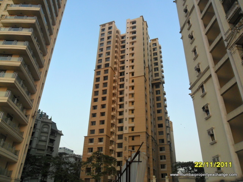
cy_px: 91
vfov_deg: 51.4
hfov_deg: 65.3
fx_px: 190
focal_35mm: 27
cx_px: 122
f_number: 3.5
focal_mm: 4.9
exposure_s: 1/90
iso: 100
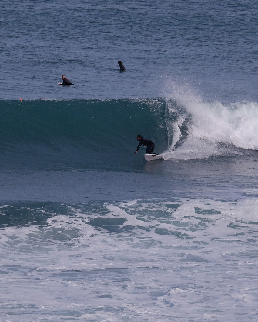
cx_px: 169
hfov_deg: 3.2
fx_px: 4649
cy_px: 161
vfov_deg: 4.0
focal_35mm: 487
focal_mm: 230
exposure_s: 1/7500
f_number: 6.7
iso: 1250
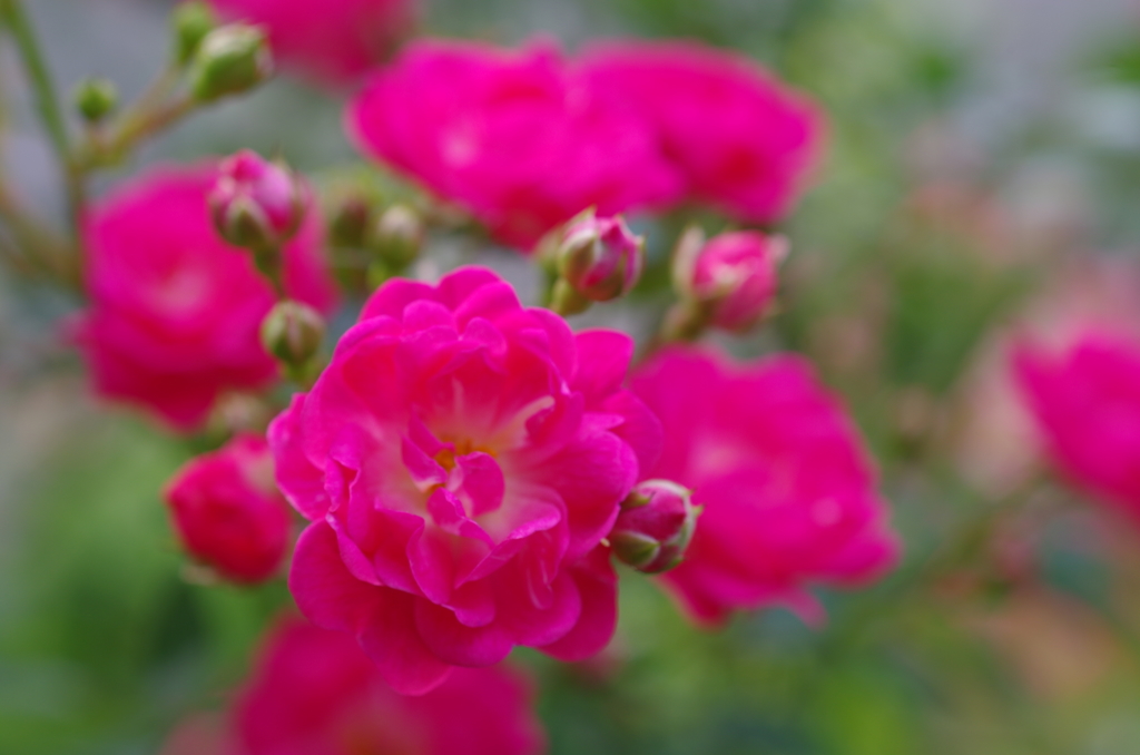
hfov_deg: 27.0
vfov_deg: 18.1
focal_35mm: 75
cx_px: 570
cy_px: 378
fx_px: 2370
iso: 100
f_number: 6.3
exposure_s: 1/100
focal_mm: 50
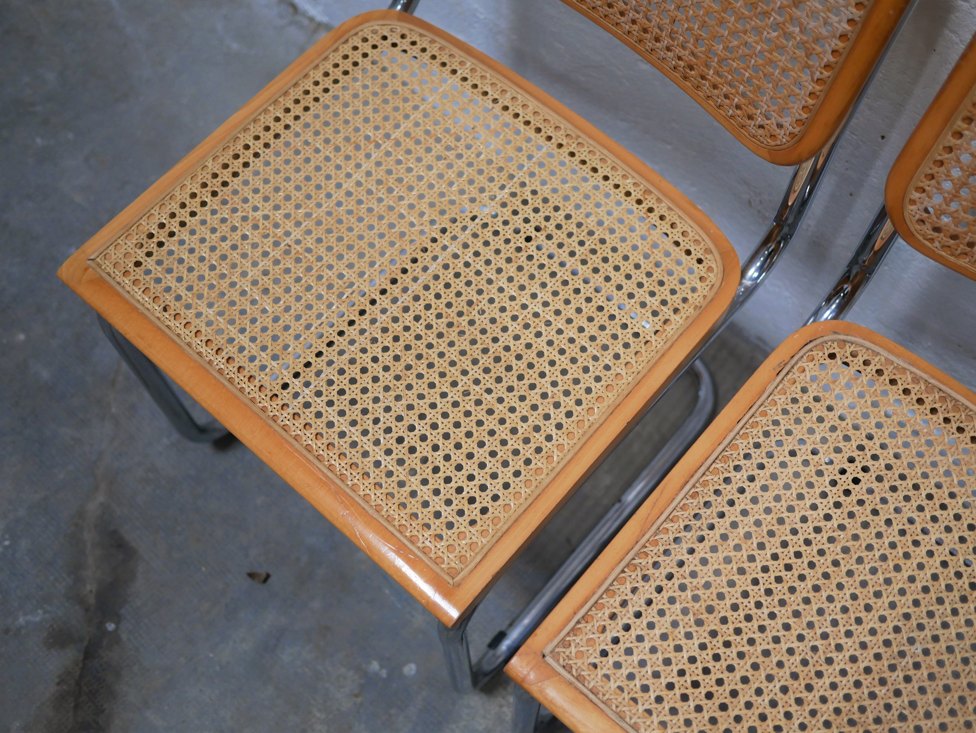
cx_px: 488
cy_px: 366
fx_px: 1128
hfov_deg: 46.8
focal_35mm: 40
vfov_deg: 36.0
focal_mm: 20
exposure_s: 1/60
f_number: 1.7
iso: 320
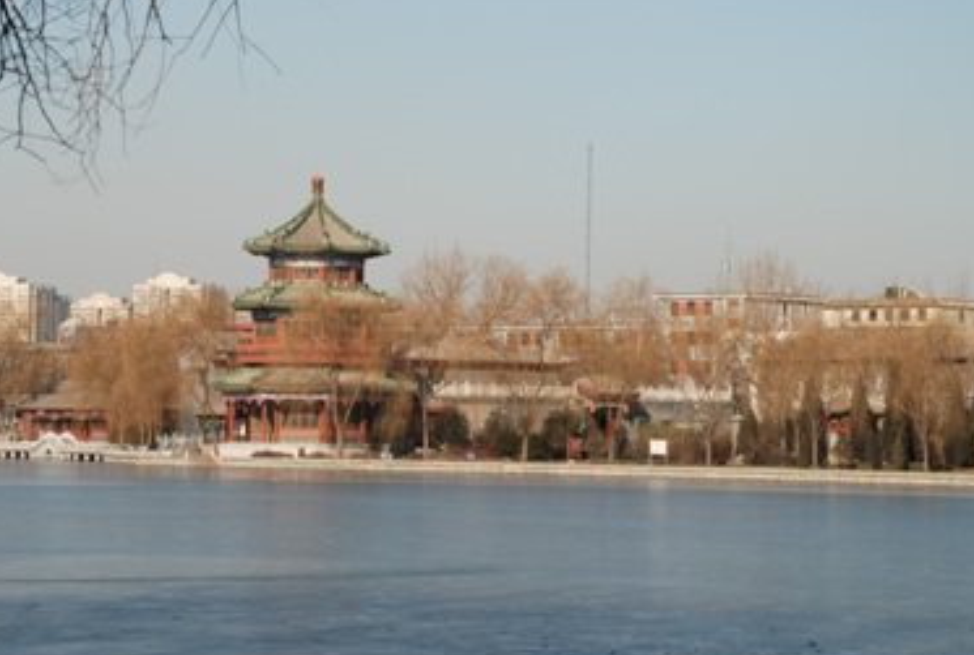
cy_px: 241
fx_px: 3663
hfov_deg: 15.1
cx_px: 406
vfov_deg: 10.2
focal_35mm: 135
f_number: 5.3
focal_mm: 58
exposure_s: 1/400
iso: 100
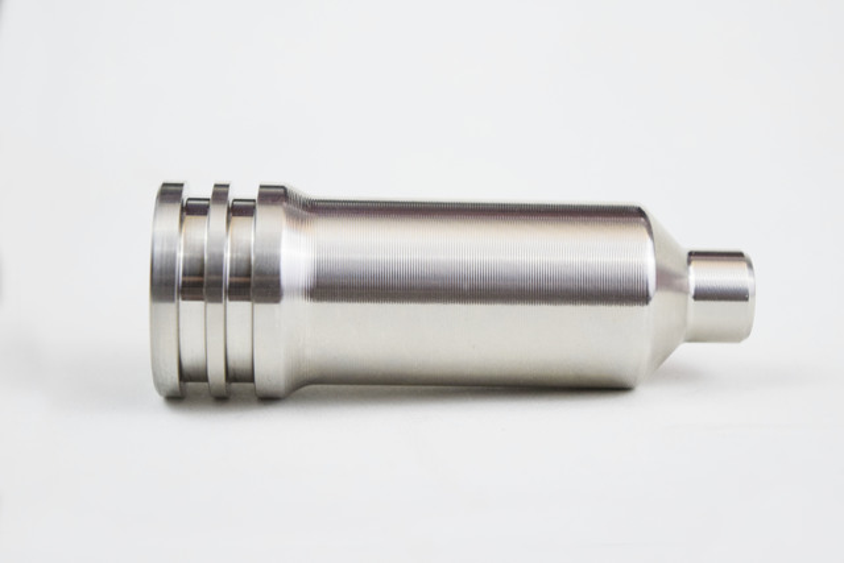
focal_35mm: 82
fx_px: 1934
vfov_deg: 16.6
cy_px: 282
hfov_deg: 24.6
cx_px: 422
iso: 1250
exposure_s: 1/60
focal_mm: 55
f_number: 5.6
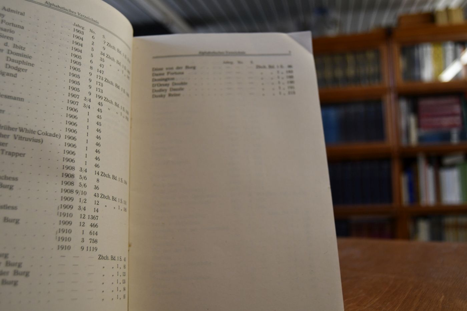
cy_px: 156
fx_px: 441
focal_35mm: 34
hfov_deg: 55.8
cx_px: 234
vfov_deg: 38.9
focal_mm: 23
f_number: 3.8
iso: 800
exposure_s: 1/200
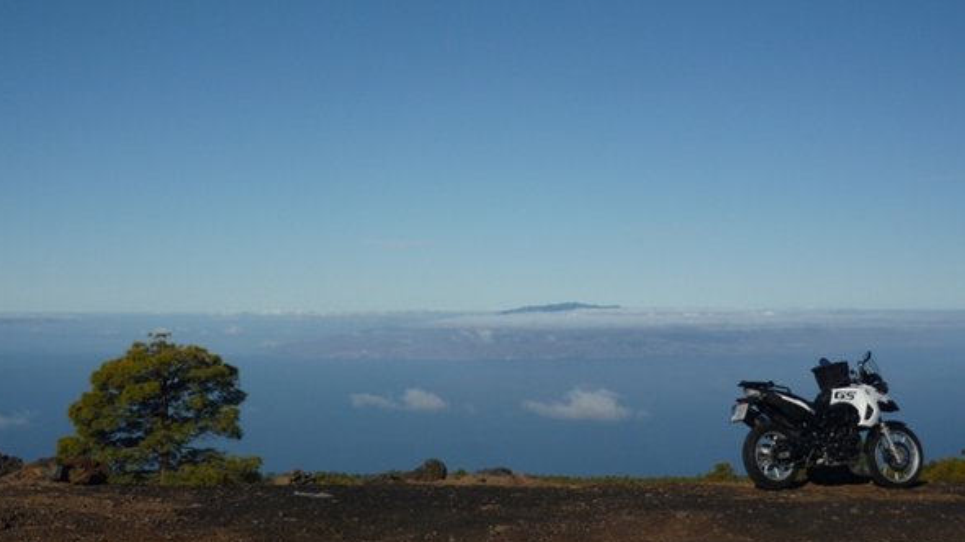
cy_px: 184
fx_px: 1330
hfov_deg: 39.9
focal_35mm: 52
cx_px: 480
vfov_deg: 22.9
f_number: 9
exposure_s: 1/400
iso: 100
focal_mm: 7.8
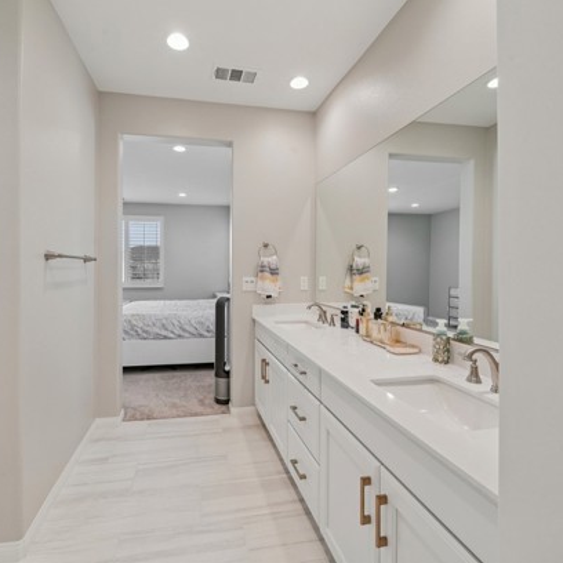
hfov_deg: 87.0
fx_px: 294
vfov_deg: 87.4
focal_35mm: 16
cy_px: 270
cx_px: 246
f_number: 11
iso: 400
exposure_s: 1/20
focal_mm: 12
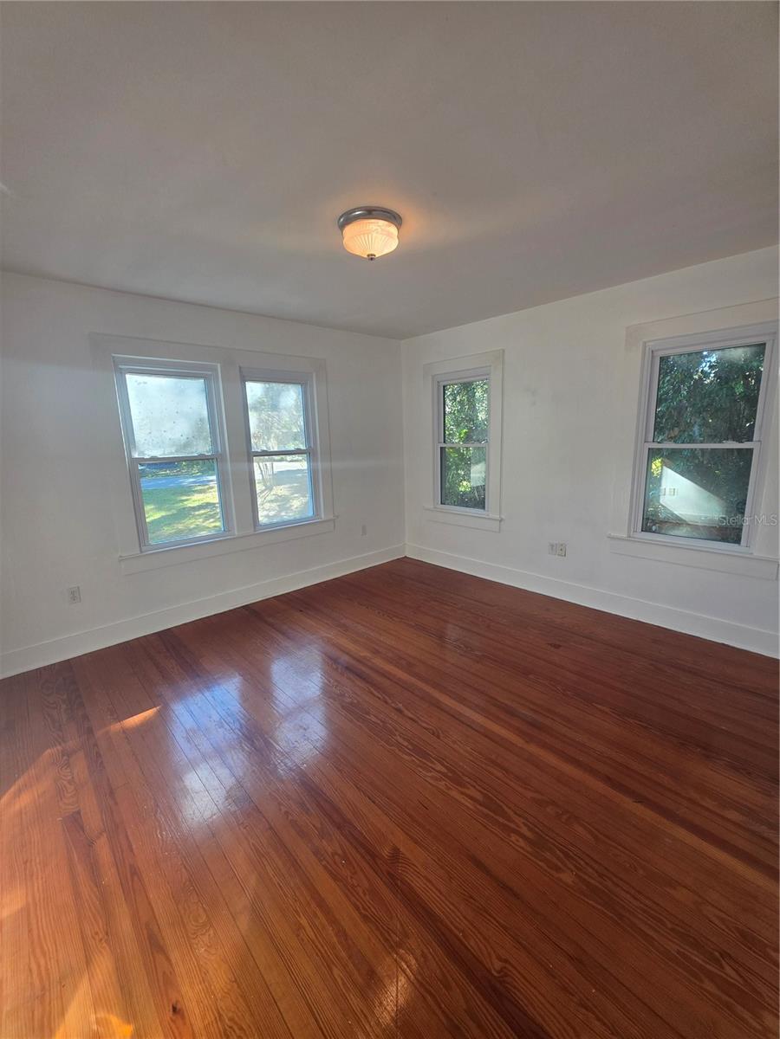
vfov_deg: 106.2
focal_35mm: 13
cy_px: 520
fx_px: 391
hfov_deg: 89.9
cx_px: 390
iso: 125
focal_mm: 2.2
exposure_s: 1/120
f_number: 1.9
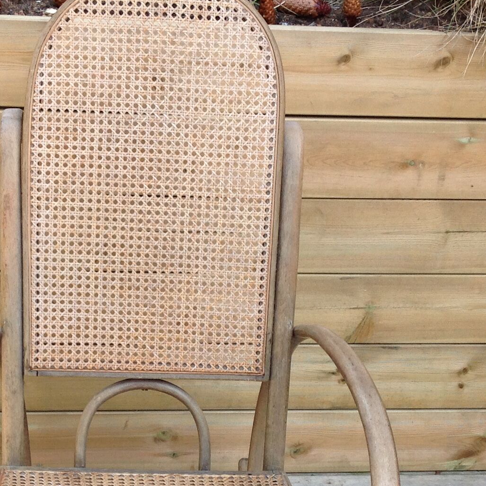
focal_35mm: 78
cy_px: 431
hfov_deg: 22.1
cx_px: 151
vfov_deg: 21.7
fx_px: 1239
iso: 50
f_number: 2.4
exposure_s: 1/408
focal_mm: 4.28
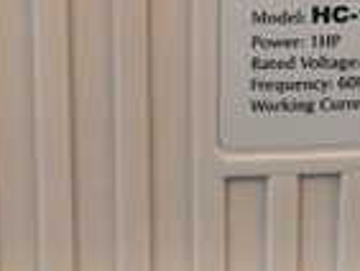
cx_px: 572
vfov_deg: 12.3
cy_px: -125
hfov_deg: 15.5
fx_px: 1197
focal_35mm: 115
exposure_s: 1/60
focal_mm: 3.95
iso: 320
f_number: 1.8
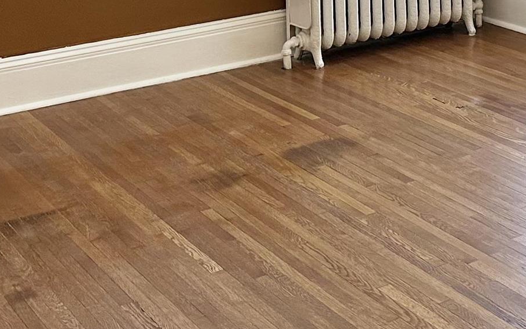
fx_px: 1233
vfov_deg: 14.1
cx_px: 570
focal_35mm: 86
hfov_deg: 22.8
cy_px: -187
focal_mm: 6.86
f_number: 1.78
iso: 160
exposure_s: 1/60
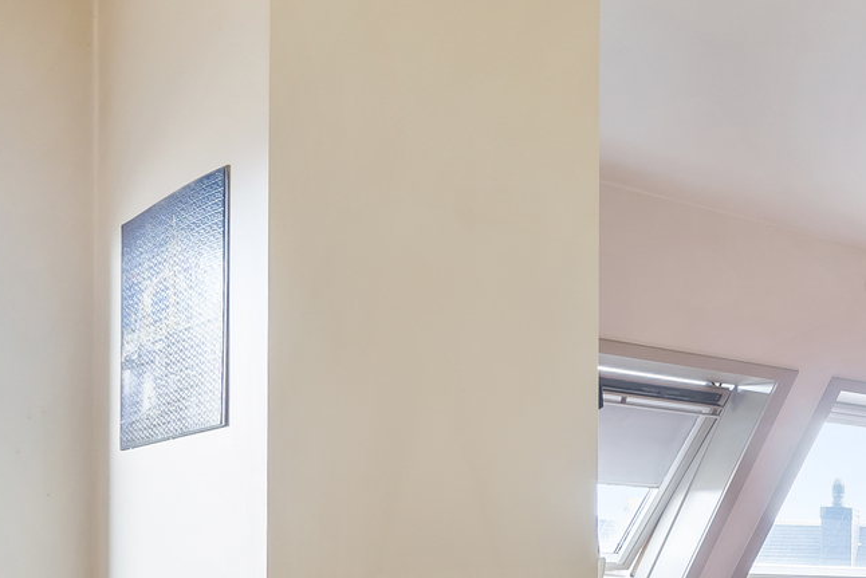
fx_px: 1251
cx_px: 1505
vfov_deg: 24.7
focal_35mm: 52
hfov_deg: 23.2
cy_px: 590
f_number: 8
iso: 250
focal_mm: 14
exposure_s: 1/2
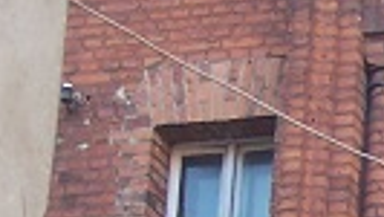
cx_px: 768
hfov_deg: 9.5
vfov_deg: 5.5
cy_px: 537
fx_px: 2170
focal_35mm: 213
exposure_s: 1/60
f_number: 2.8
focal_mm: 6.7
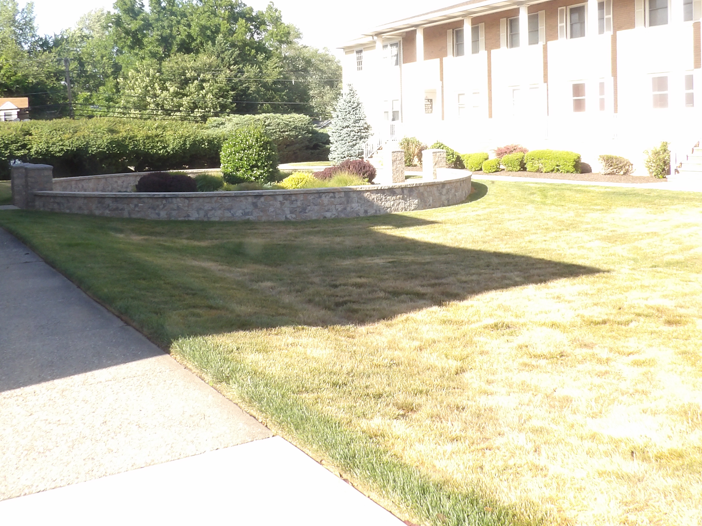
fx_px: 730
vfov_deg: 38.7
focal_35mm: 36
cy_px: 134
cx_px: 355
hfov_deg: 51.4
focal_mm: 4.3
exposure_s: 1/60
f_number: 7.4
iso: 100
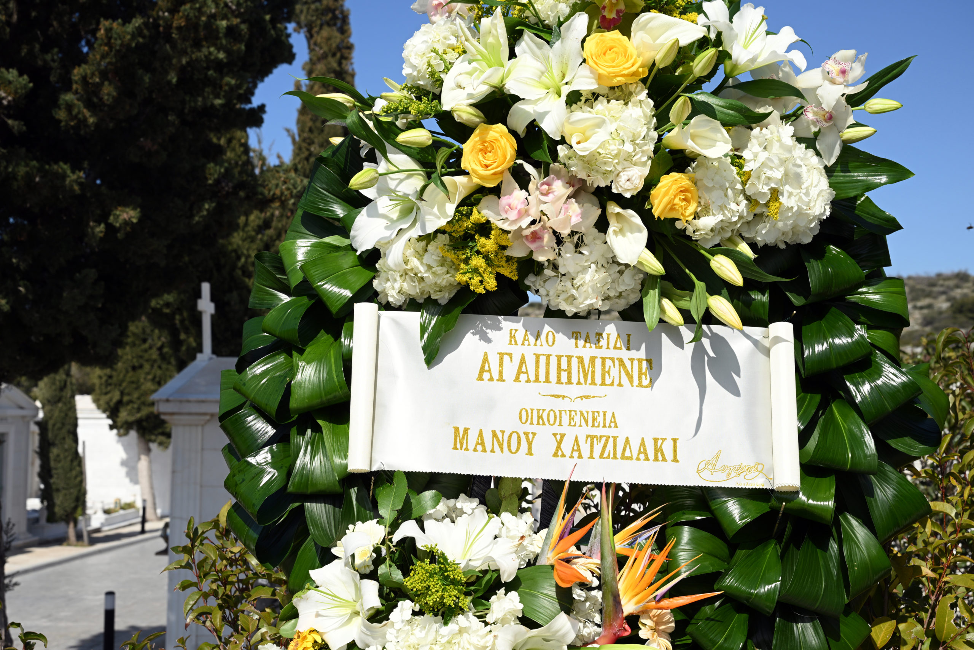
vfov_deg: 31.2
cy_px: 325
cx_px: 487
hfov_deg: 45.4
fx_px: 1163
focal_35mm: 43
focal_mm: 43
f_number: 8
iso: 100
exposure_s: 1/400
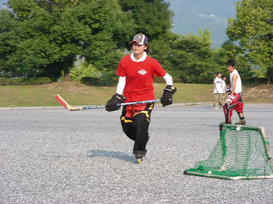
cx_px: 136
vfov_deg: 10.0
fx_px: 1167
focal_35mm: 148
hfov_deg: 13.3
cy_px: 102
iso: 50
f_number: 4
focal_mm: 24.7
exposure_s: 1/236
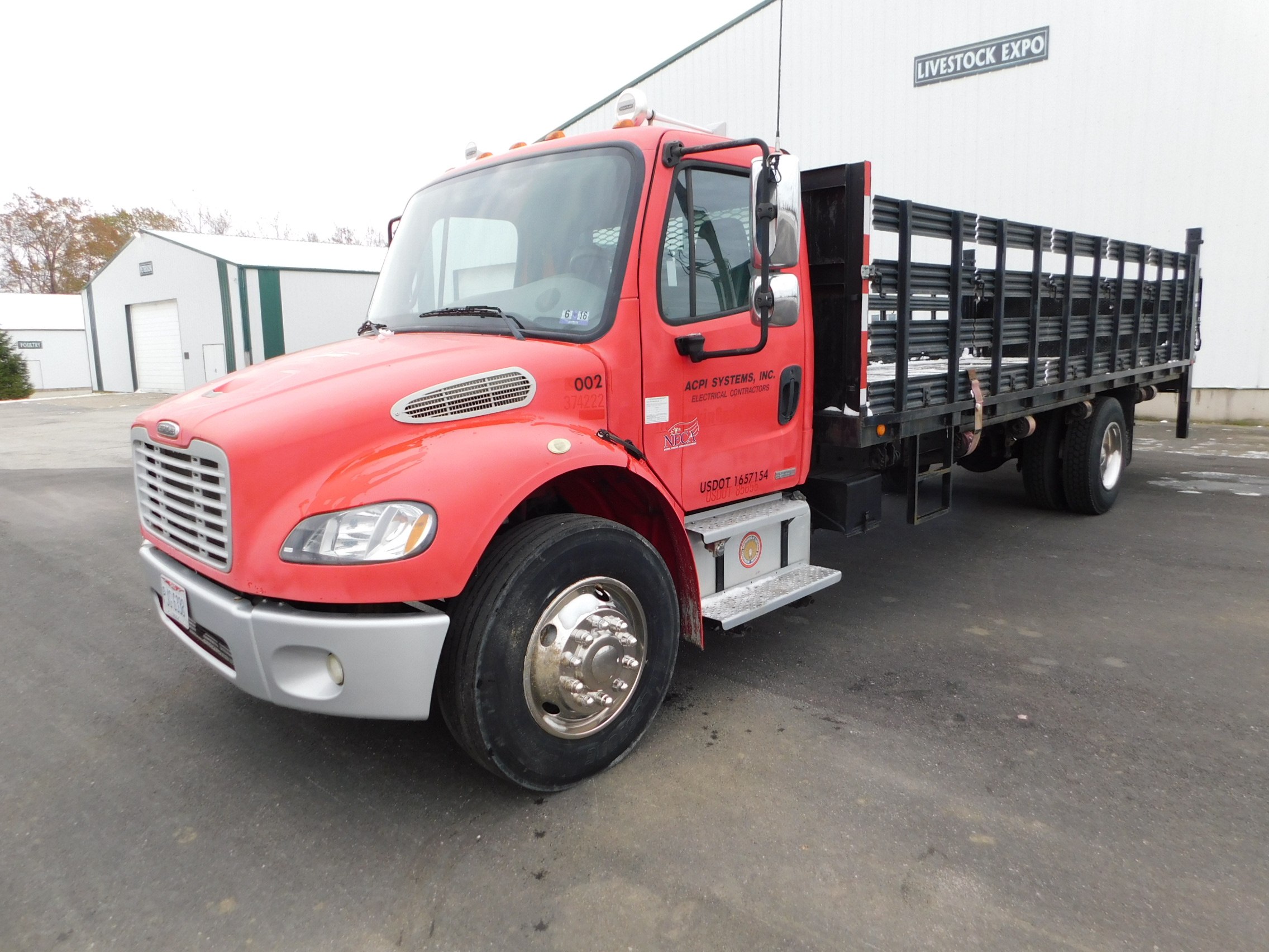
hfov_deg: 73.9
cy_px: 476
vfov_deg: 58.9
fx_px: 843
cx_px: 634
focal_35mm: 23
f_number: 3
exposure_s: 1/250
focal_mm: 4
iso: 125
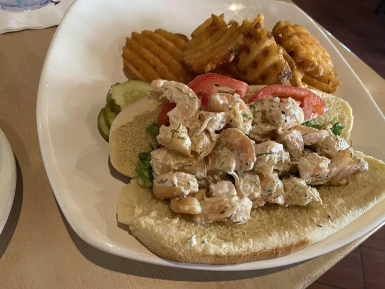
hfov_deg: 67.3
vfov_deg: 53.1
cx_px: 192
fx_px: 289
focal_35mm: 26
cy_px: 144
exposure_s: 1/60
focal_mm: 4.25
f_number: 1.8
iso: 500
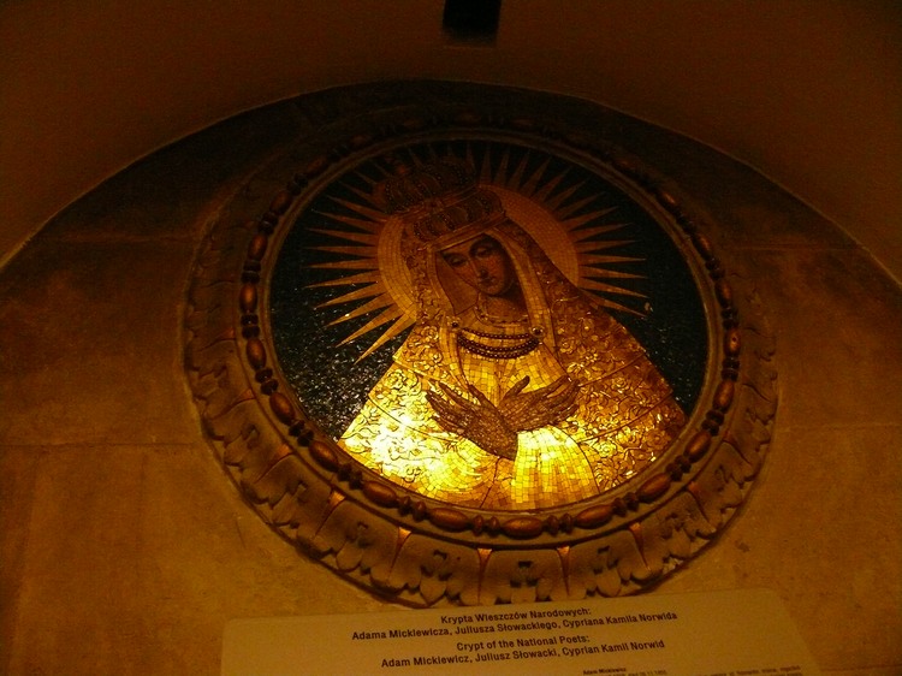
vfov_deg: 40.7
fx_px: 912
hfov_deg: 52.6
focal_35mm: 35
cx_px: 451
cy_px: 338
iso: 800
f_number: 2.8
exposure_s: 1/20
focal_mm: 7.4
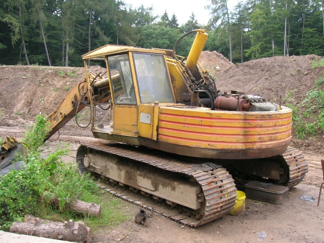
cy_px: 122
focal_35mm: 34
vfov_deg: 41.8
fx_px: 318
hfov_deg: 54.0
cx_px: 162
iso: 50
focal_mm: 5.7
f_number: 4.9
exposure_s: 1/50.2
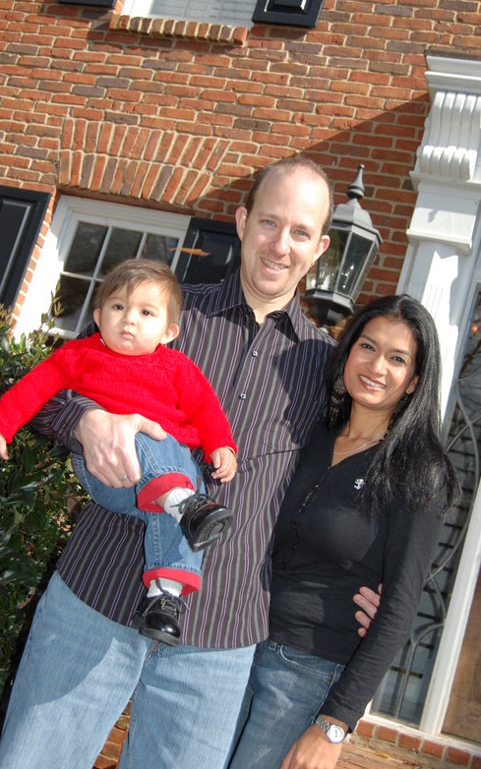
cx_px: 236
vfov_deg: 40.3
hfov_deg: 25.8
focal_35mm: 50
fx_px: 1048
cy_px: 384
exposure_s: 1/500
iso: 200
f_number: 6.3
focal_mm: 32
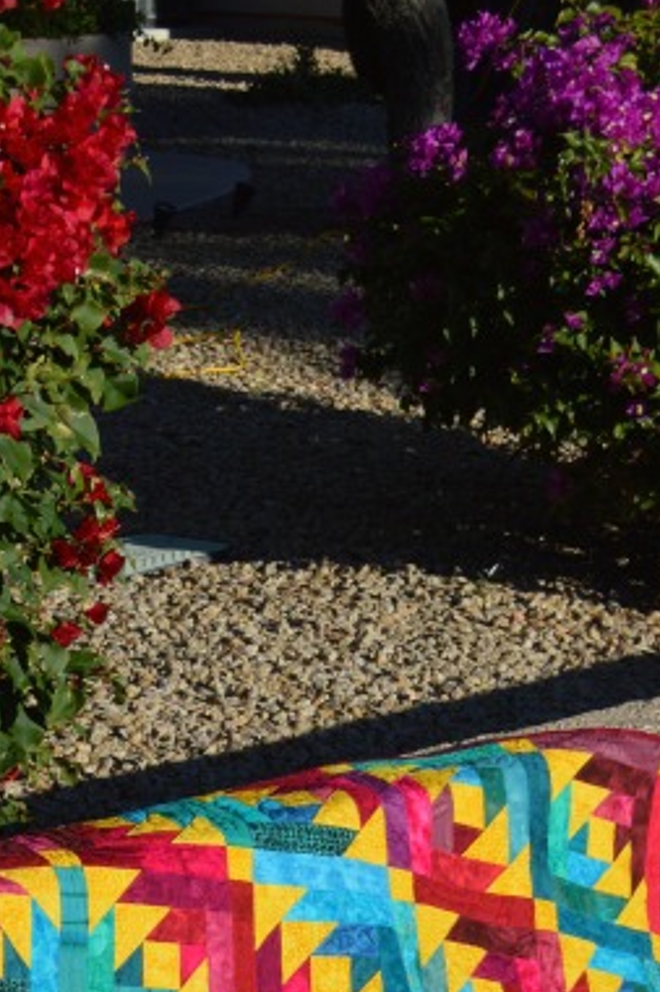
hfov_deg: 11.3
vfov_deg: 16.0
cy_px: 1339
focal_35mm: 120
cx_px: 47
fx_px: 3313
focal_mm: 29
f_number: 9
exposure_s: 1/320
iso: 100
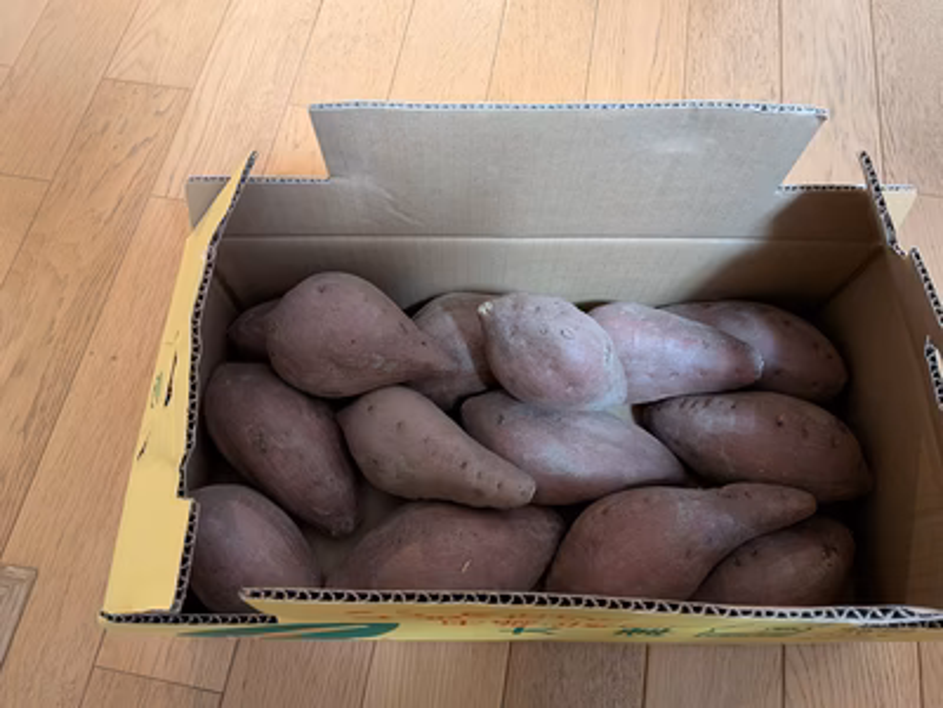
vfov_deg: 56.8
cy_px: 354
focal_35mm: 24
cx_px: 472
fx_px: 654
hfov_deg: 71.6
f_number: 1.7
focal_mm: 4.53
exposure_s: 1/25
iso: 825
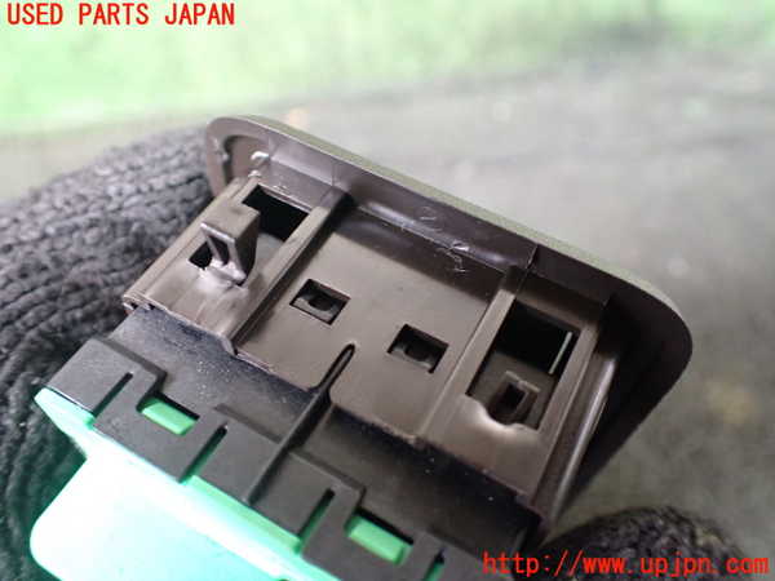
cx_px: 388
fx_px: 672
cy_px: 290
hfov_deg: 60.0
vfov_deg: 46.8
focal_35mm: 30
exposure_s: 1/60
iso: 800
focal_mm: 5.4
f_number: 2.3
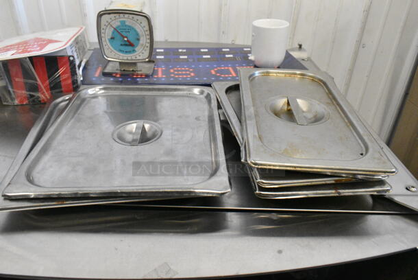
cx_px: 209
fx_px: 314
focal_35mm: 27
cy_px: 140
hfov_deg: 67.3
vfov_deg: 48.0
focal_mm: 18
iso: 6400
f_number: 8
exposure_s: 1/250
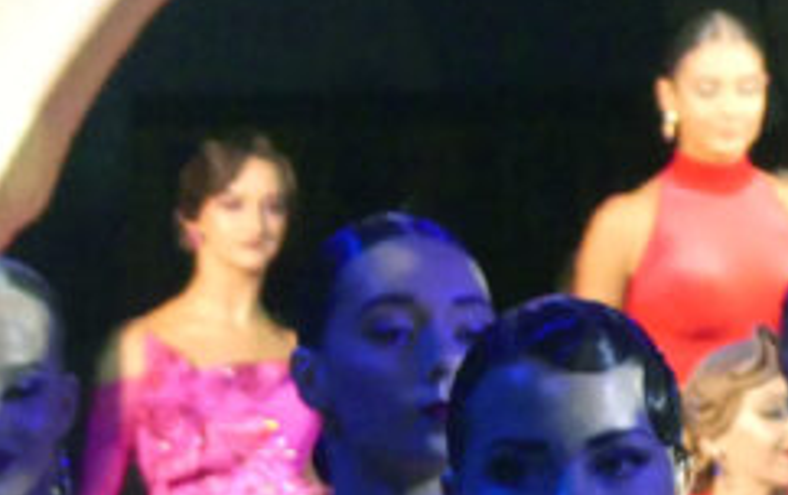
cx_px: 1166
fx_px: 13118
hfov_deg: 3.4
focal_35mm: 610
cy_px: 428
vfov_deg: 2.2
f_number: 2.8
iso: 1600
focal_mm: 33.5
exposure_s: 1/80
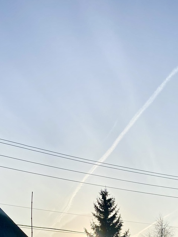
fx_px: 398
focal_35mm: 58
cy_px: 257
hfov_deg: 25.2
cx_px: 82
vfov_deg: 30.0
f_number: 1.8
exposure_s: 1/8197
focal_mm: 4.25
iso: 32
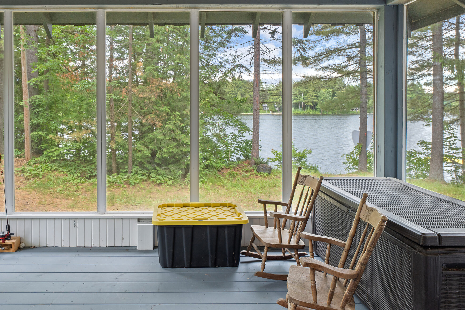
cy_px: 123
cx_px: 190
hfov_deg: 67.0
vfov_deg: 47.8
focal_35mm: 27
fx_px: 348
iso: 200
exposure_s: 1/4
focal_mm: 20.7
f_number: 7.1
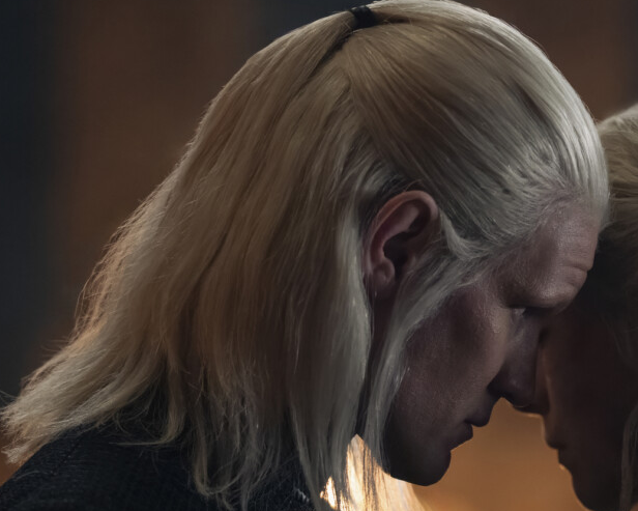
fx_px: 6629
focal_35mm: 351
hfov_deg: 5.5
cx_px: 409
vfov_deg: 4.4
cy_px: 370
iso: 4000
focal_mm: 135
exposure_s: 1/100
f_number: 1.8
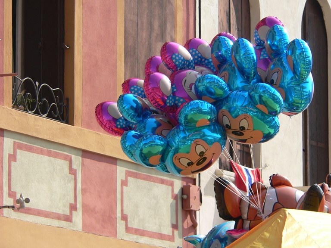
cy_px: 124
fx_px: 2725
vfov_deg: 5.2
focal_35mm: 285
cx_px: 166
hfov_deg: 7.0
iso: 80
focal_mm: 47.5
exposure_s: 1/500
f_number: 4
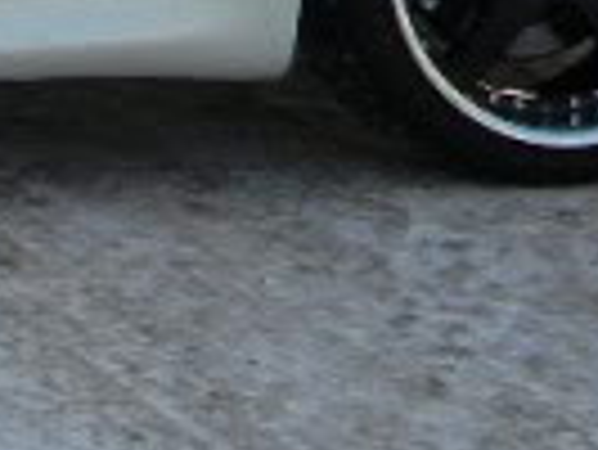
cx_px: -634
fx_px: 3752
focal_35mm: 217
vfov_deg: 6.7
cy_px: -360
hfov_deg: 8.6
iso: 109
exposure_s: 1/500
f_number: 3.7
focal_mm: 6.4
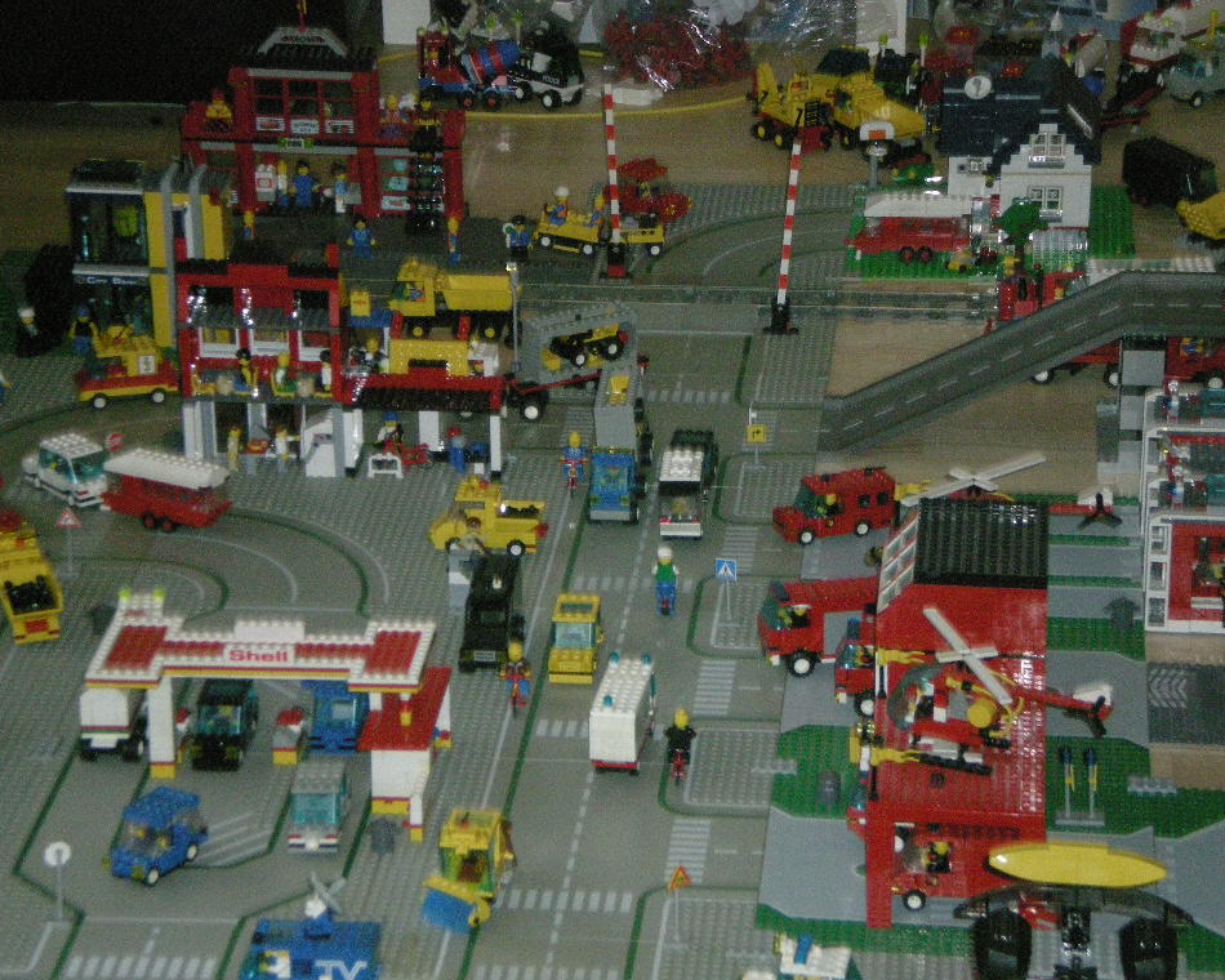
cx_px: 609
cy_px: 494
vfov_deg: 12.9
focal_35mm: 120
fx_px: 4351
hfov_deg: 16.0
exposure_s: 1/120
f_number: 5.9
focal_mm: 18.9
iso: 660
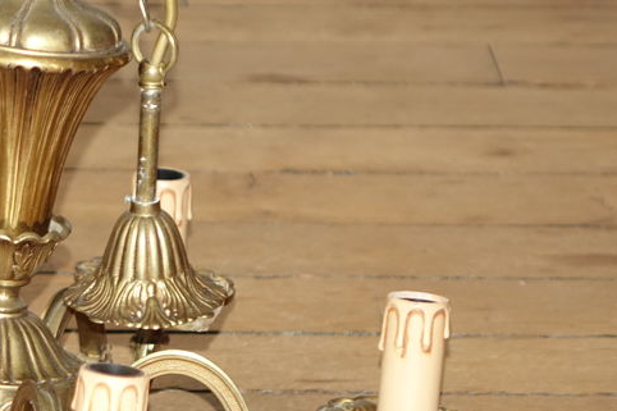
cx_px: 63
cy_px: 273
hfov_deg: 9.2
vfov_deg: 6.2
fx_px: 3803
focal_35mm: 222
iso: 400
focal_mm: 39.2
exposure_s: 1/60
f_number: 2.8
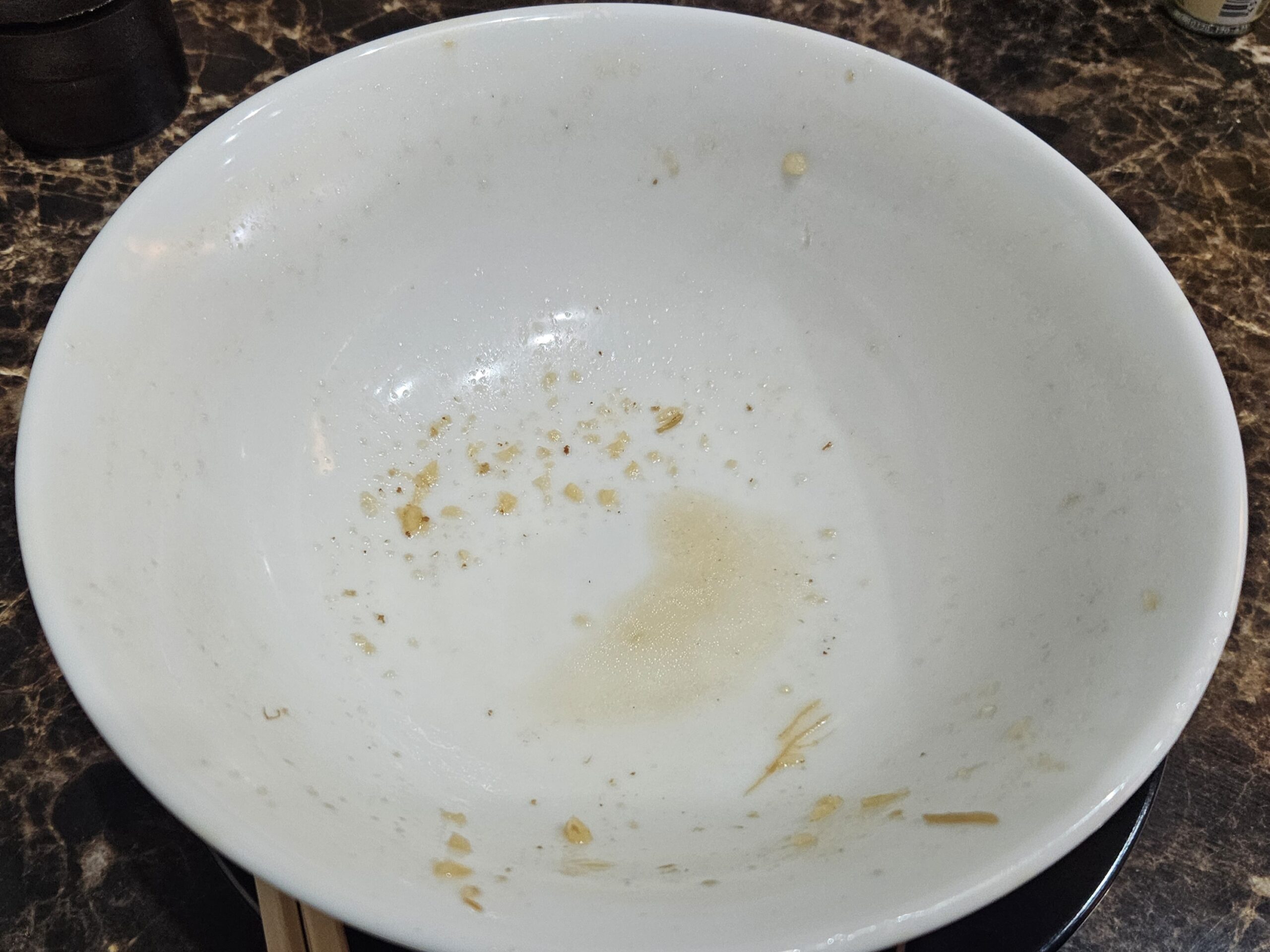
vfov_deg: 58.9
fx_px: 844
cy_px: 476
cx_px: 635
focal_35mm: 23
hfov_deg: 73.9
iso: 320
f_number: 1.8
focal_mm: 5.4
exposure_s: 1/120
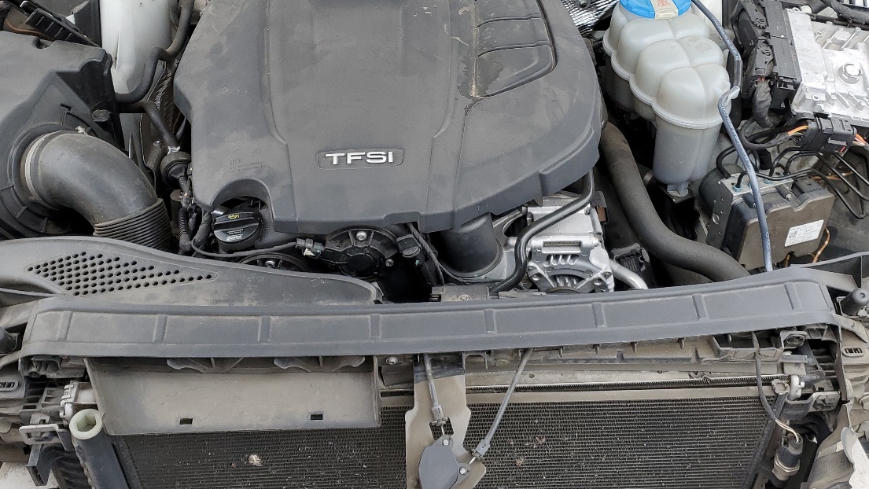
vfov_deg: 28.9
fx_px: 945
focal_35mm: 41
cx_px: 412
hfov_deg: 49.4
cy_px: 171
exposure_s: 1/476
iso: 50
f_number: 1.5
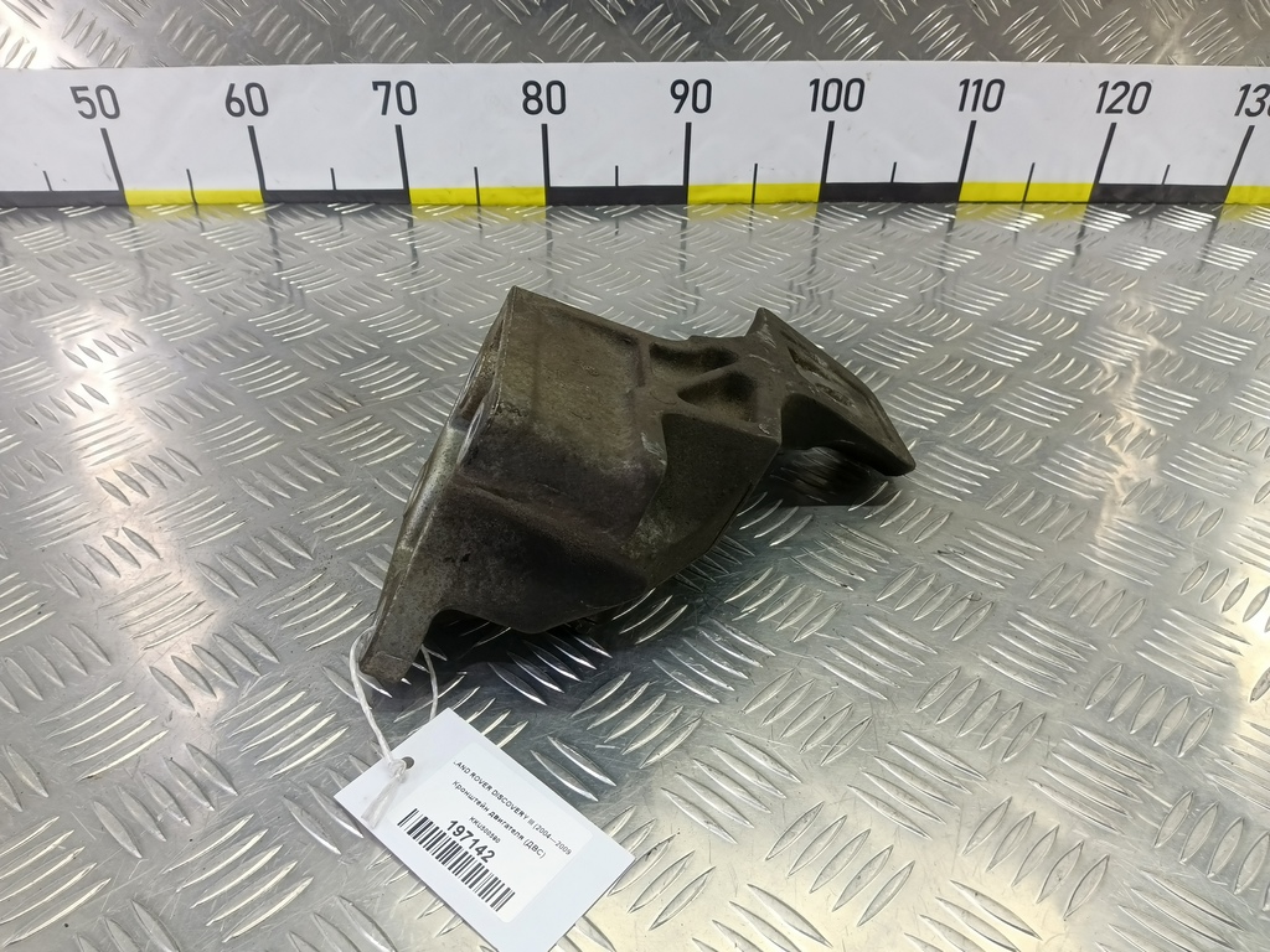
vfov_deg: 58.9
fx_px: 844
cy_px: 476
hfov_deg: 73.9
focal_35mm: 23
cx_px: 635
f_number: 1.6
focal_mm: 4.11
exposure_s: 1/50
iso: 140
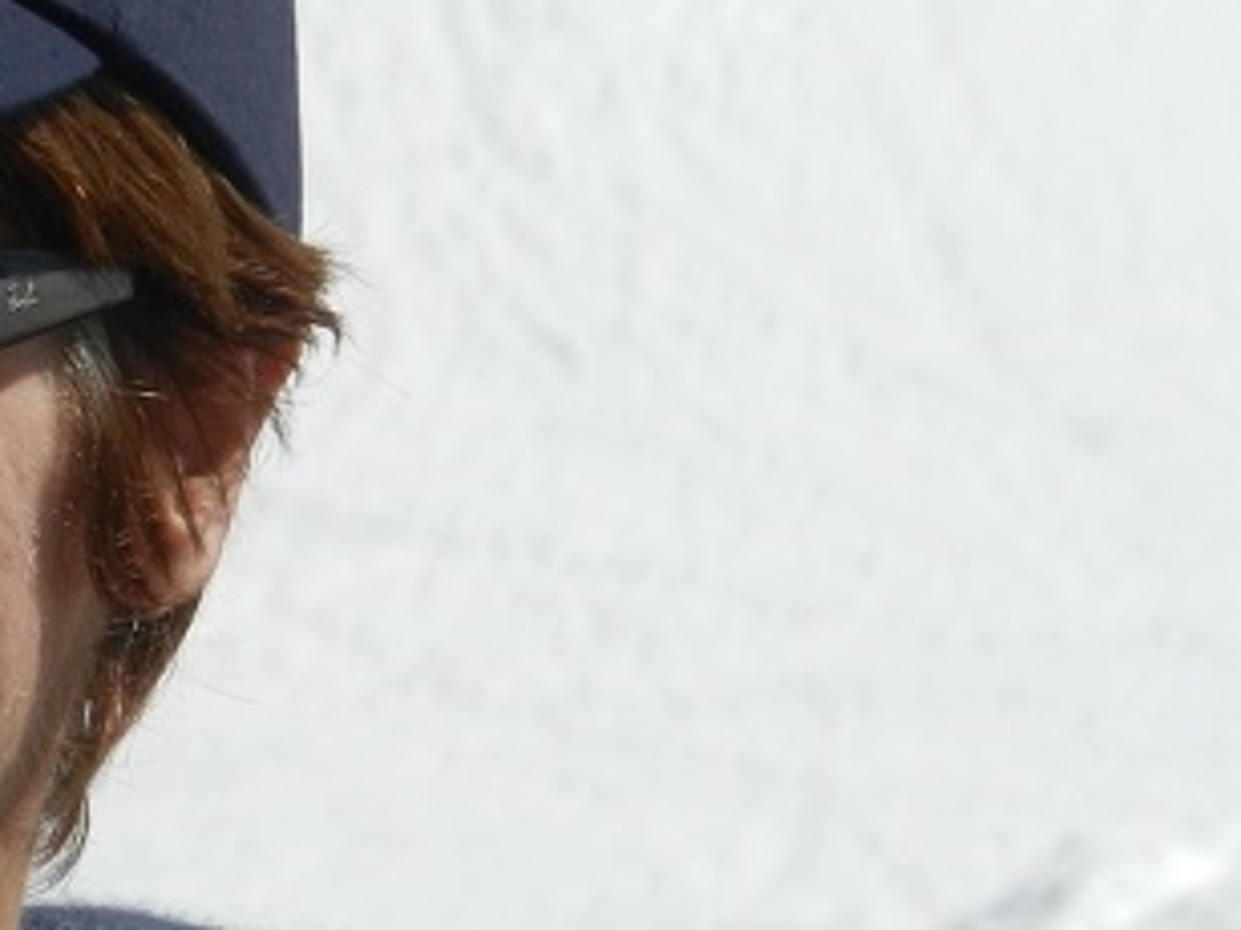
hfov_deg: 5.3
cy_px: 514
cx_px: 154
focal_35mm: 372
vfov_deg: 4.0
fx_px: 13331
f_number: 5.2
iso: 160
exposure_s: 1/1600
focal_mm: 25.9
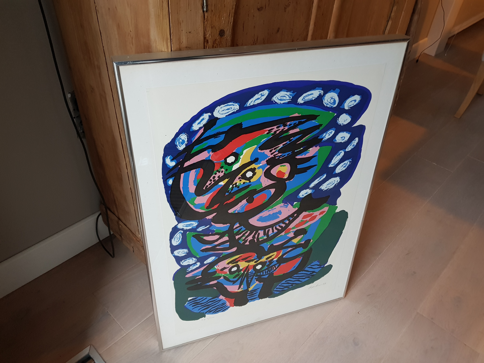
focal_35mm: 26
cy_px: 182
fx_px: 364
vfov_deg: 53.1
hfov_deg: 67.3
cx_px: 242
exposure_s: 1/25
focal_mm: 4.2
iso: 250
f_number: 1.7
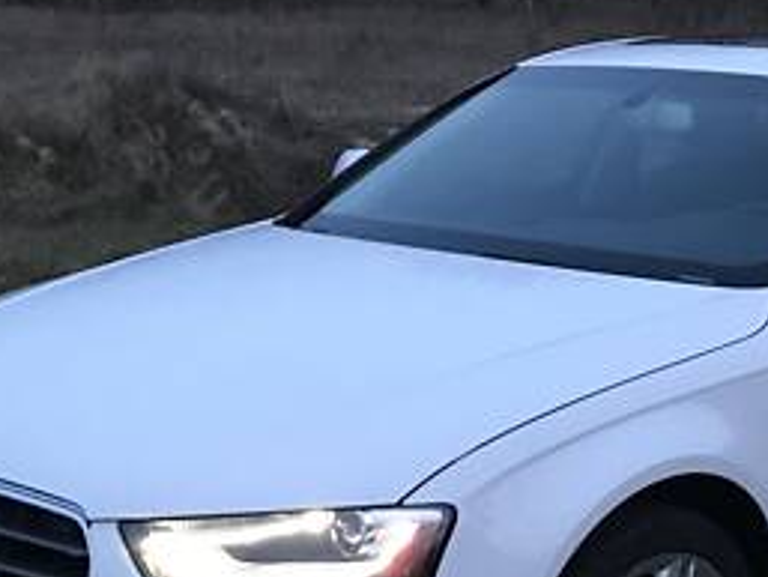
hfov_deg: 21.9
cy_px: 278
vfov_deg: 17.0
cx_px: 699
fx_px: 1931
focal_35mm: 87
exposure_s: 1/17
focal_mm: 4
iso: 100
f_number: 1.8
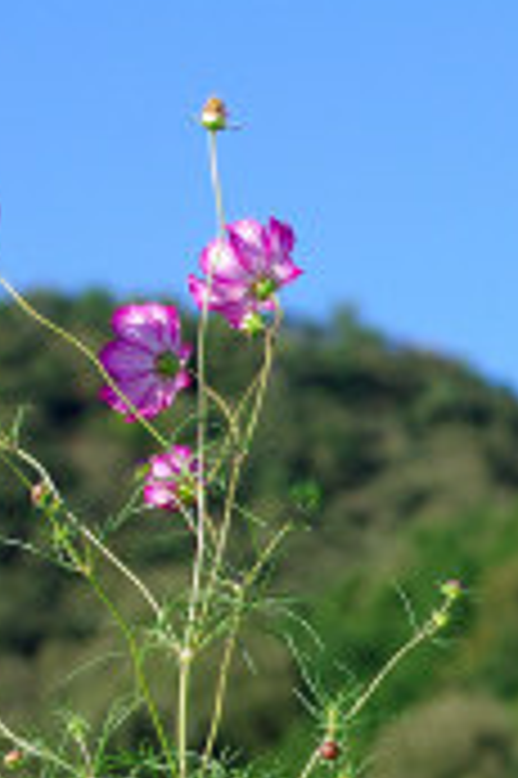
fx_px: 6985
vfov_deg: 6.4
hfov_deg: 4.2
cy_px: 735
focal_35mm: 323
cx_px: 766
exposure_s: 1/400
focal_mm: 75
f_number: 6.3
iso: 200
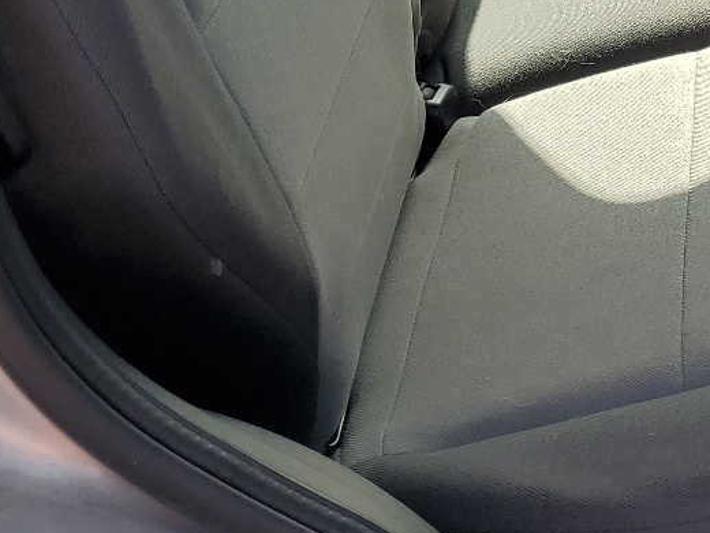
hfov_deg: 22.4
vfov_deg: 17.6
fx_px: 1641
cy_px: -104
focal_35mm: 80
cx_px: 864
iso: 50
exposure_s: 1/769
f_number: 1.5
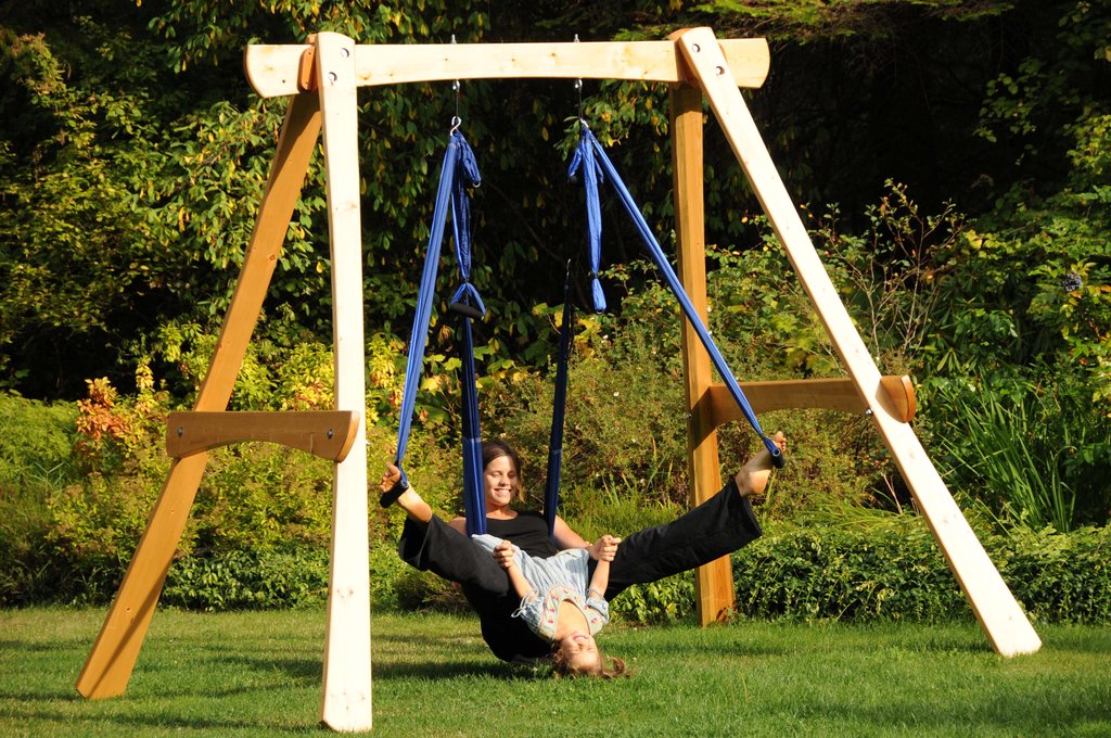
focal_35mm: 135
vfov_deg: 10.1
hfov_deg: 15.2
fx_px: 4161
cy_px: 369
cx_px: 556
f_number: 5.3
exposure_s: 1/800
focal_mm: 90
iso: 400
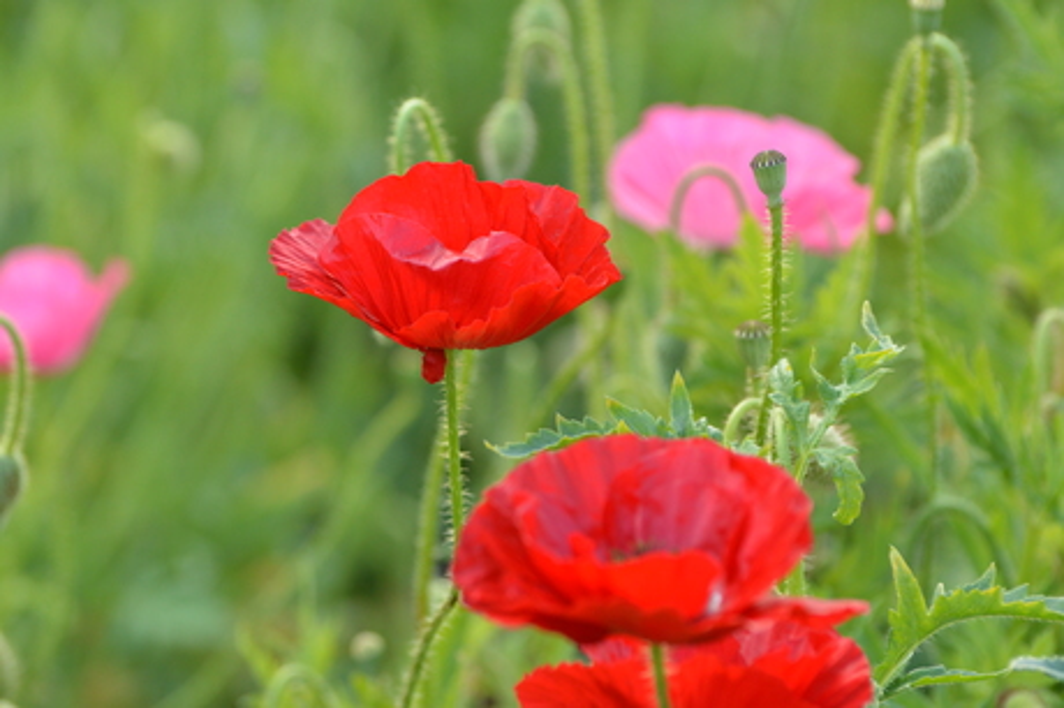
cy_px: 354
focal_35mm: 174
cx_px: 532
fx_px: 5139
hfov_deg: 11.8
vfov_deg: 7.9
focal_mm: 116
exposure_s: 1/320
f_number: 4.8
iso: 400
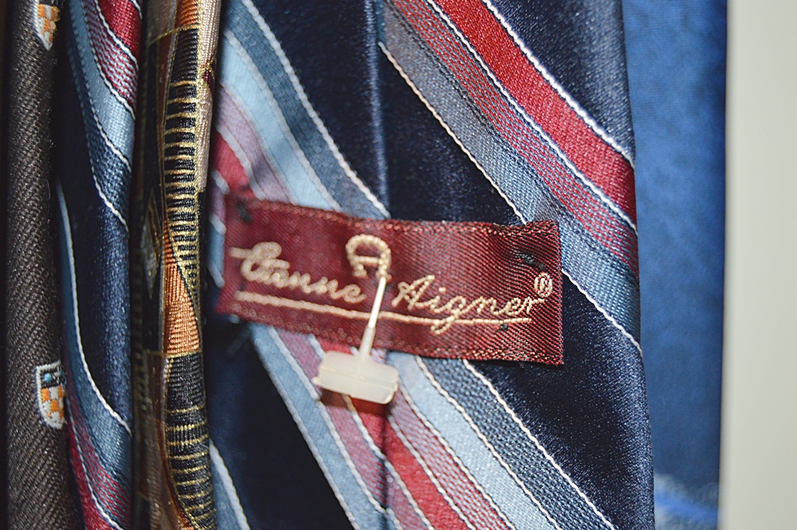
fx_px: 1394
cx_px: 398
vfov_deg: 21.5
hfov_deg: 31.9
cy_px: 265
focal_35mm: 63
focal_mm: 42
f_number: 5
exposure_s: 1/60
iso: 1100
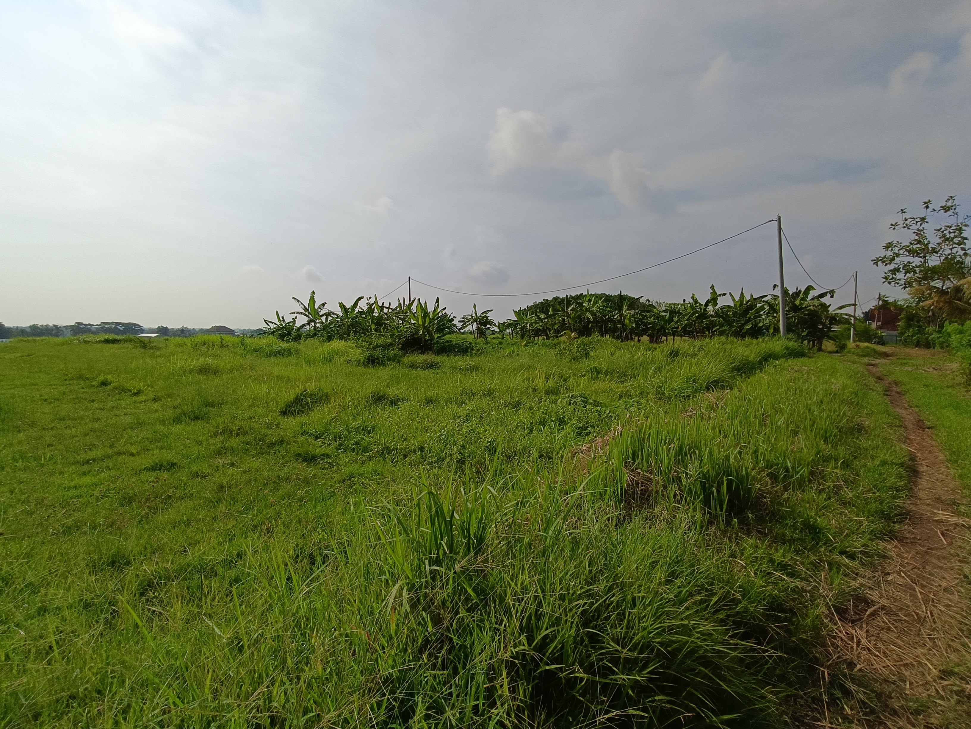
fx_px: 449
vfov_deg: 78.1
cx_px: 486
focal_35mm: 16
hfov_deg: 94.5
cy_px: 364
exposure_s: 1/3788
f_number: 2.2
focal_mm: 2.78
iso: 64
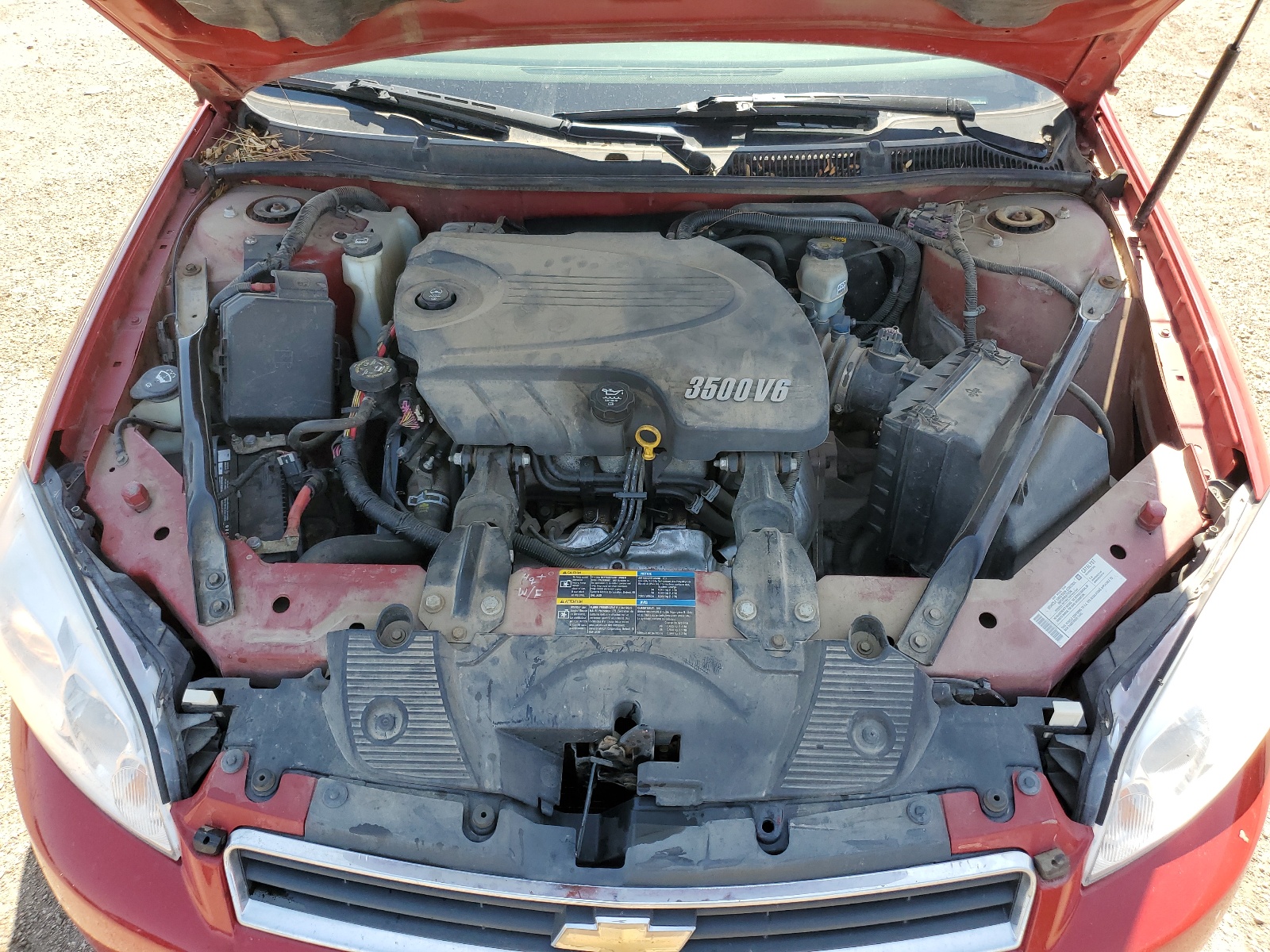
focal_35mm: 26
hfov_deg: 67.3
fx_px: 954
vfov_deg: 53.1
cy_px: 476
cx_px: 635
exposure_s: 1/556
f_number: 1.5
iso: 50
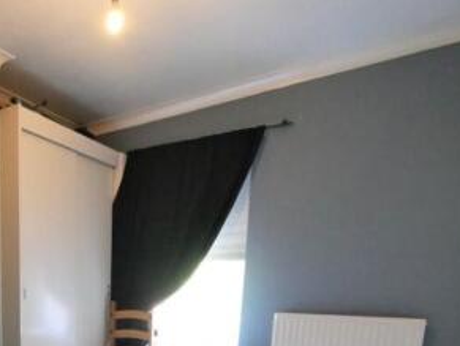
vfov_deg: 43.2
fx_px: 373
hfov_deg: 55.7
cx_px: 54
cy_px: 342
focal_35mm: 28
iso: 3200
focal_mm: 7
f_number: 4
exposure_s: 1/60
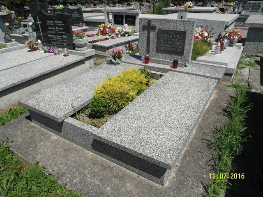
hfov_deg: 71.6
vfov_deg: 56.8
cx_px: 132
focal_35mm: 24
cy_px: 98
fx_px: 182
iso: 80
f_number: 3.4
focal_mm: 5.2
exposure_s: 1/1500
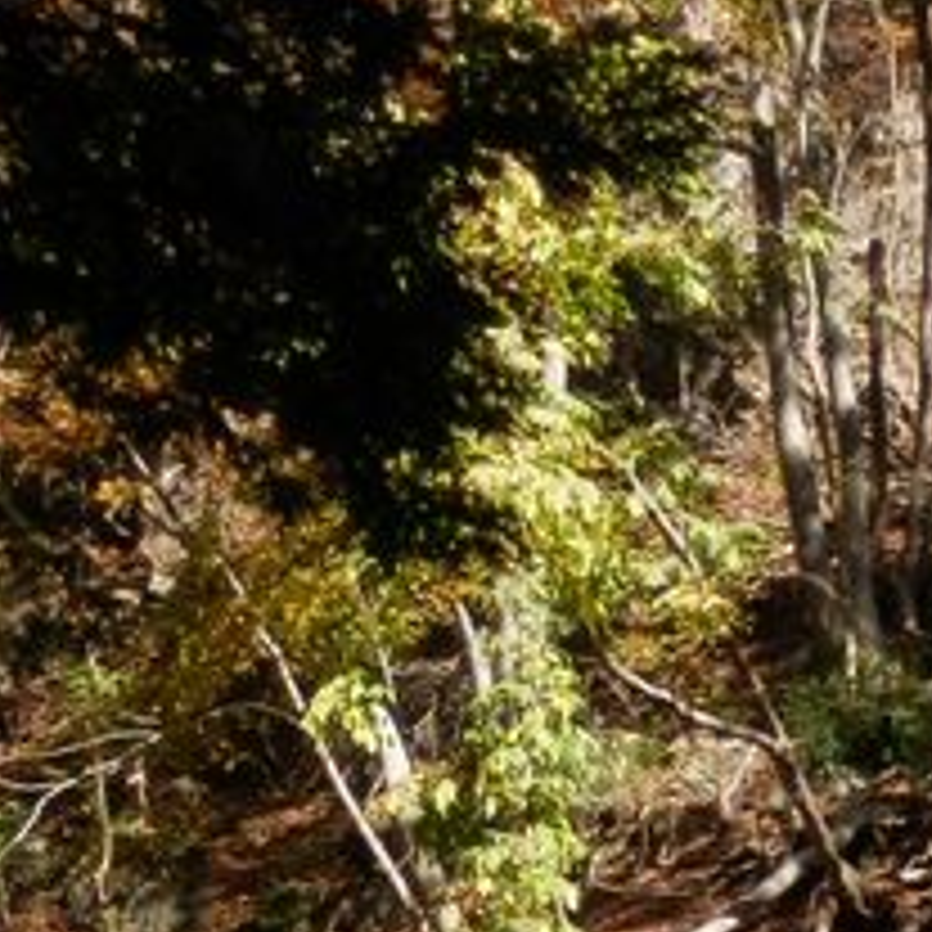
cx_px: -383
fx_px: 3442
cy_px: 1463
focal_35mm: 113
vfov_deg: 14.3
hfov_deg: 14.6
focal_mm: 6
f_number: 3.4
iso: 80
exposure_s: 1/200
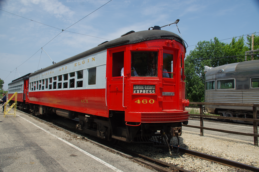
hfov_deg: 62.0
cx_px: 130
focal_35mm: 30
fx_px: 216
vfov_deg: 43.5
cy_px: 86
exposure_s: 1/160
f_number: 6.3
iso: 100
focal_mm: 20
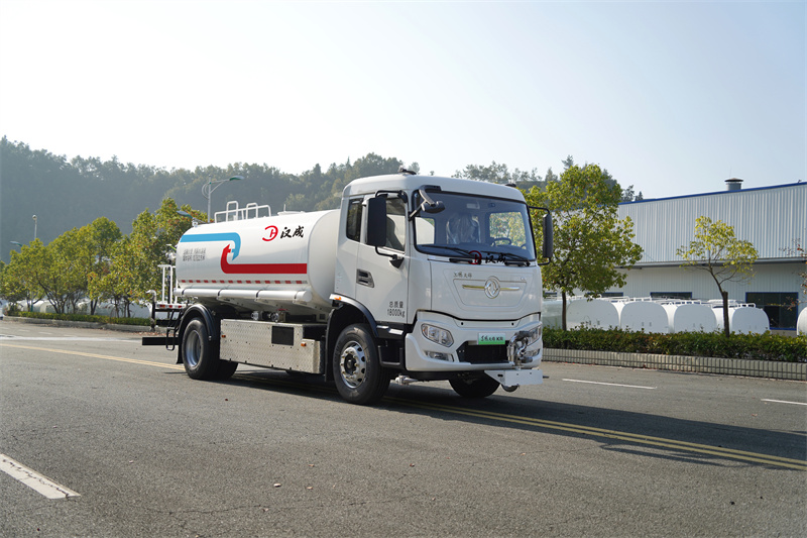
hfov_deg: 54.4
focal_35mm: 35
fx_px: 784
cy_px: 269
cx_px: 404
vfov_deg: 37.8
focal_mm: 35
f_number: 3.2
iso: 125
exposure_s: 1/800
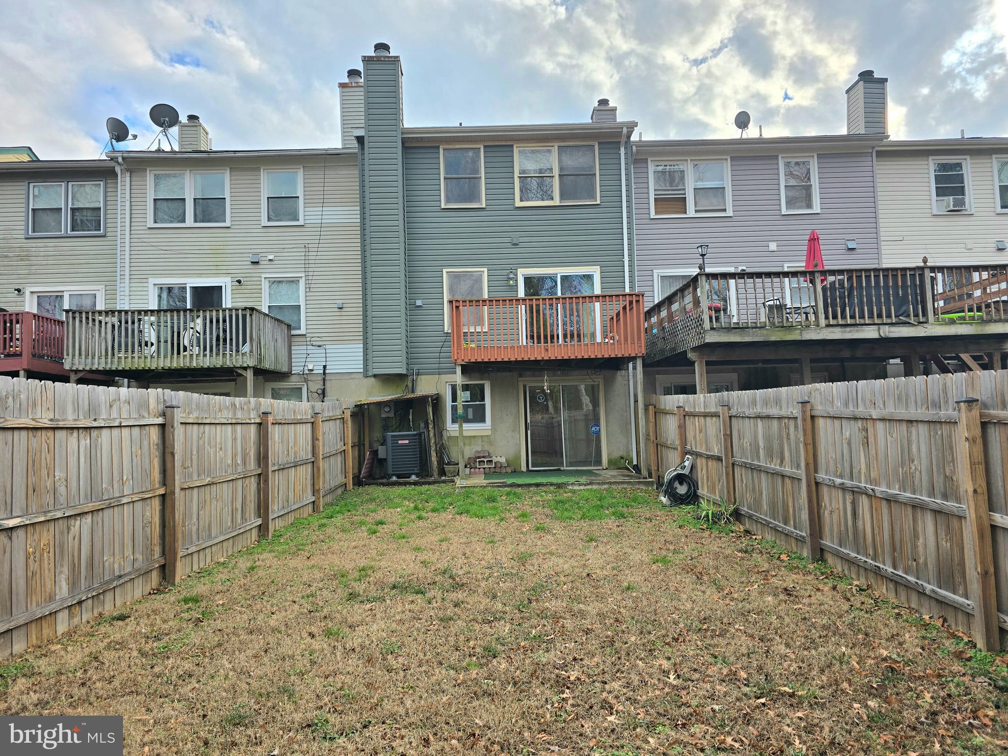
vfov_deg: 58.9
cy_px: 378
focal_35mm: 23
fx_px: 670
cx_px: 504
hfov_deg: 73.9
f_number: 1.7
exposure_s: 1/667
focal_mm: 6.3
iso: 12
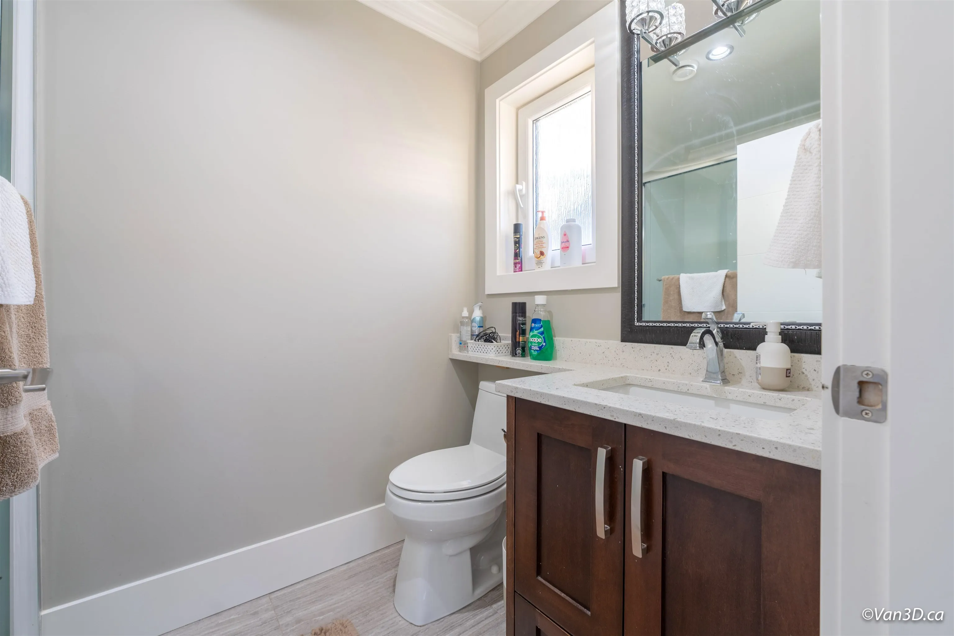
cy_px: 318
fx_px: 387
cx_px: 477
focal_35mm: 15
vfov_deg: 78.8
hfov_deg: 101.9
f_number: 6.3
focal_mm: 14.6
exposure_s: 1/50
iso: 100
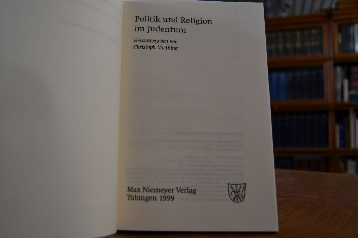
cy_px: 119
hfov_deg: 57.2
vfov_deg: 40.0
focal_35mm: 33
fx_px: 328
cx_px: 179
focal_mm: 22
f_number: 3.5
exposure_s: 1/250
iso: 560
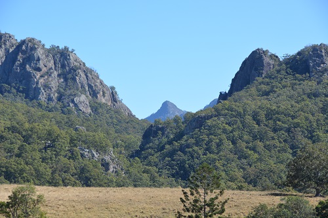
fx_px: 1120
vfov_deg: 11.1
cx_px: 164
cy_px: 109
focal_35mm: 123
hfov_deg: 16.7
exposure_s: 1/250
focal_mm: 82
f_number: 8
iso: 160
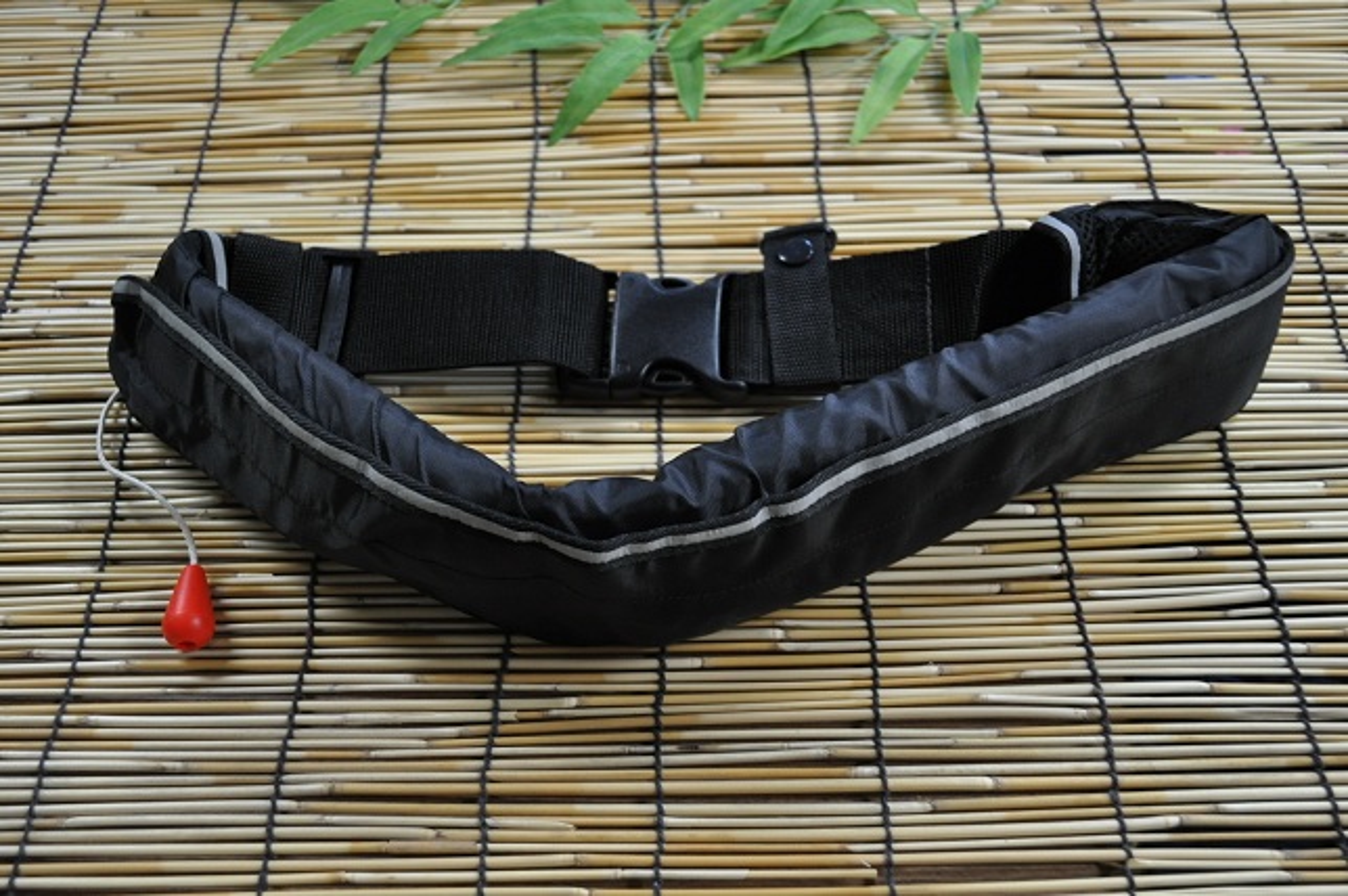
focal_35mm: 36
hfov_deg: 53.2
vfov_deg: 36.8
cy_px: 448
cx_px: 674
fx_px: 1347
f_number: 4
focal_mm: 24
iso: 800
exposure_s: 1/30
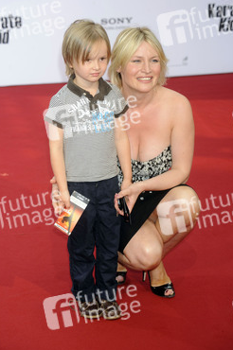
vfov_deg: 18.9
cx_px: 119
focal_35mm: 108
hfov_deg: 12.7
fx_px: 1050
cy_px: 166
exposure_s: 1/250
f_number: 5.6
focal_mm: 100
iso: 640
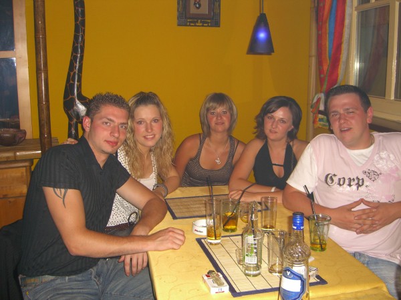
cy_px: 150
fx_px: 440
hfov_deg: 49.0
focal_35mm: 38
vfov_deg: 37.7
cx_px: 200
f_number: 2.8
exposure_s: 1/60
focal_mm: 7.9
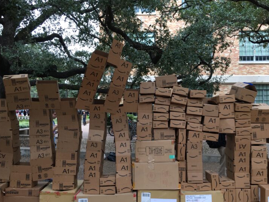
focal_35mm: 31
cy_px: 106
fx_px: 241
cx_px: 133
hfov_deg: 58.3
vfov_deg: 45.5
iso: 40
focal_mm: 4.15
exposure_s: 1/120
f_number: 2.2
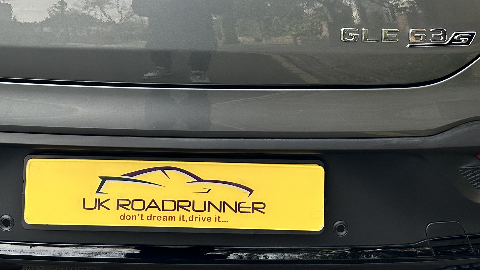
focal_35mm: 54
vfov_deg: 21.3
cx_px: 187
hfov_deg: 38.3
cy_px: -11
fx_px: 687
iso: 80
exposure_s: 1/724
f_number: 1.78
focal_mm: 6.86
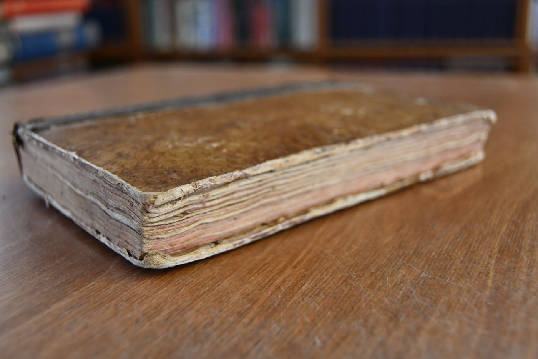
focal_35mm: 42
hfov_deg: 46.4
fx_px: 628
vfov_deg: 31.9
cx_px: 269
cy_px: 180
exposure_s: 1/125
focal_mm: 28
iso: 1100
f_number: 4
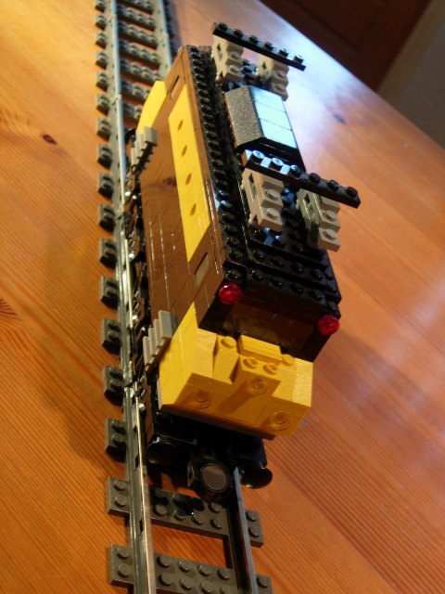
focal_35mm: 61
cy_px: 297
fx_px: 1046
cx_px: 222
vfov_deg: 31.7
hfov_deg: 24.0
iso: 64
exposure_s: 1/8.4
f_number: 3.5
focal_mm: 12.7
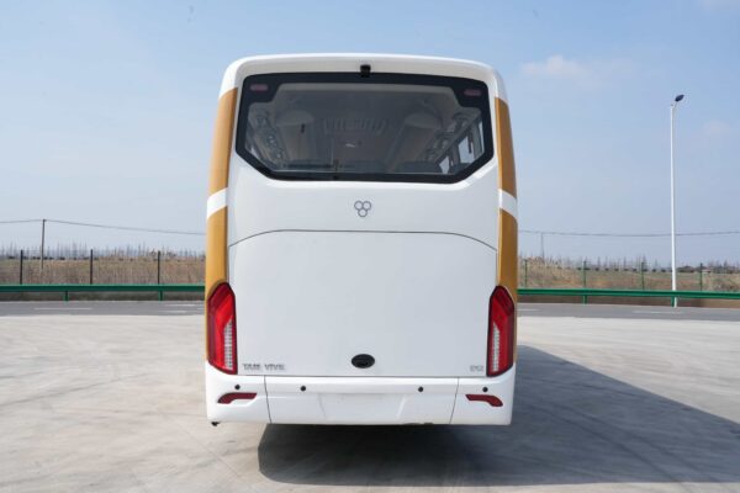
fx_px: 740
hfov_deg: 53.1
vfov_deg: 36.9
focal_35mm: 36
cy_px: 246
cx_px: 370
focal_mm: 36
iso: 2500
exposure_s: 1/2000
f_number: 16
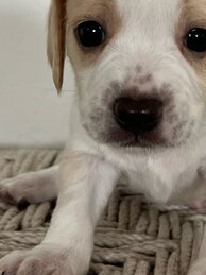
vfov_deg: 17.8
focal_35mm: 107
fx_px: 850
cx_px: 188
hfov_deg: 13.7
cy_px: -16
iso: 100
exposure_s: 1/121
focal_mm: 5.7
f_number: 1.5
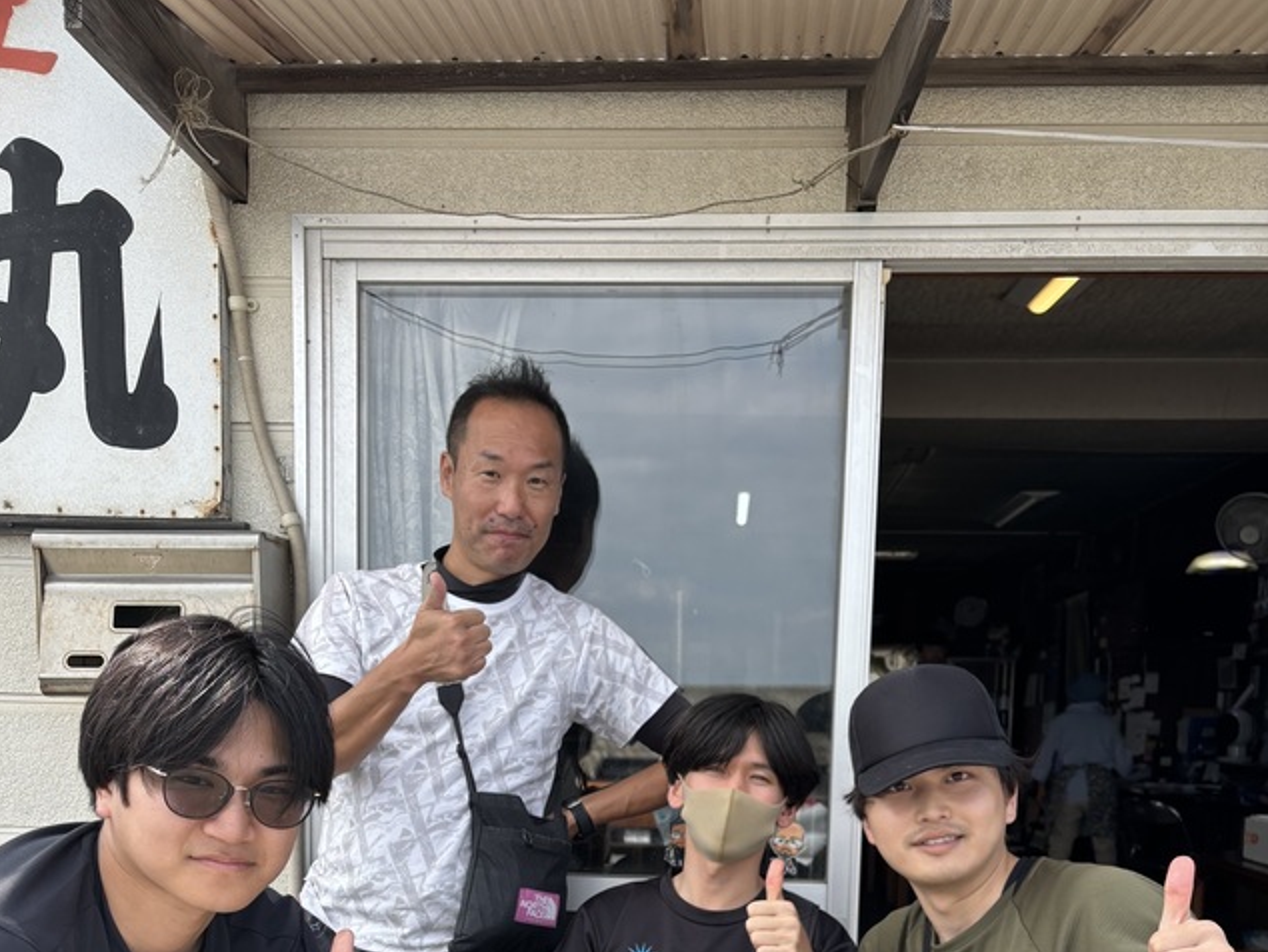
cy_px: 850
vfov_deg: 38.1
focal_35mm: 35
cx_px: 632
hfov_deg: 52.6
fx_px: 1283
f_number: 1.6
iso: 50
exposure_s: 1/961
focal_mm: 5.96
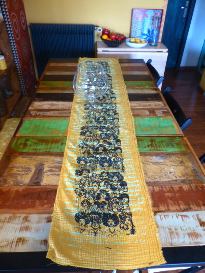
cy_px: 136
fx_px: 197
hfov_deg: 54.9
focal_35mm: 25
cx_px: 102
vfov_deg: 69.4
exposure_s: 1/13
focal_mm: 4.5
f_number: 2.8
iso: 400
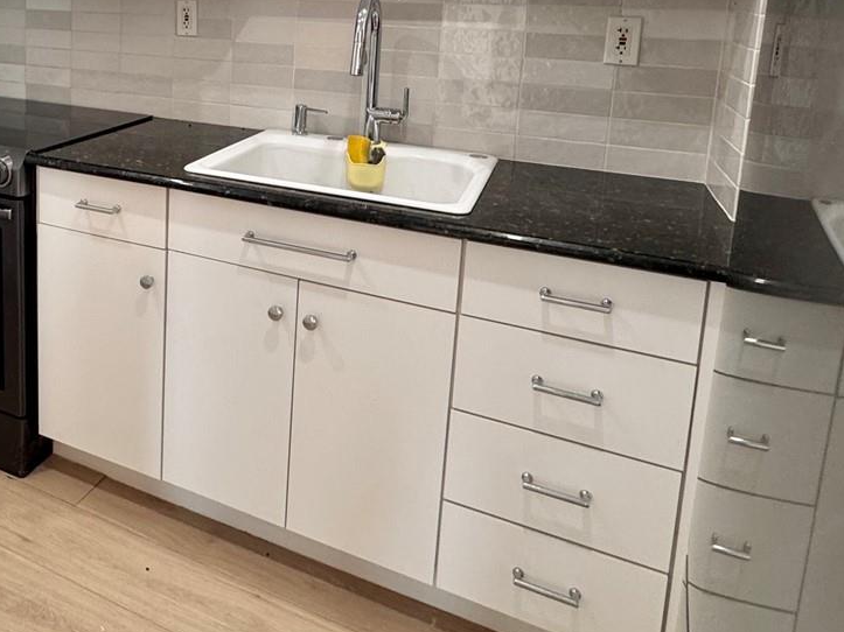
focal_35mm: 31
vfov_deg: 42.4
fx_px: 756
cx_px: 174
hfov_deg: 54.5
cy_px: 89
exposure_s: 1/120
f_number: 2.2
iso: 200
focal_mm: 2.22
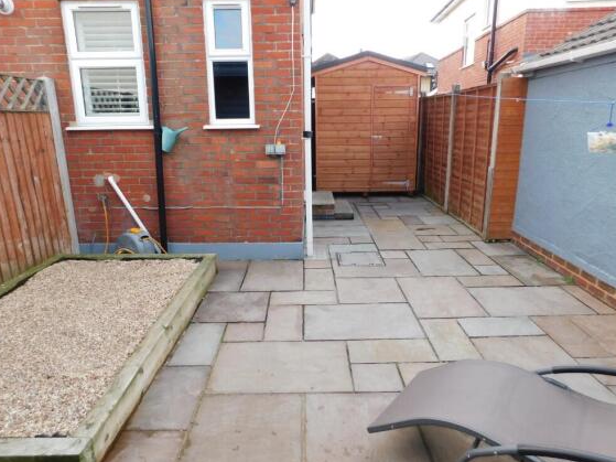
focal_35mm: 24
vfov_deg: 56.8
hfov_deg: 71.6
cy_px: 231
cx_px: 311
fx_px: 427
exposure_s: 1/250
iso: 125
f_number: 3
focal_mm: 4
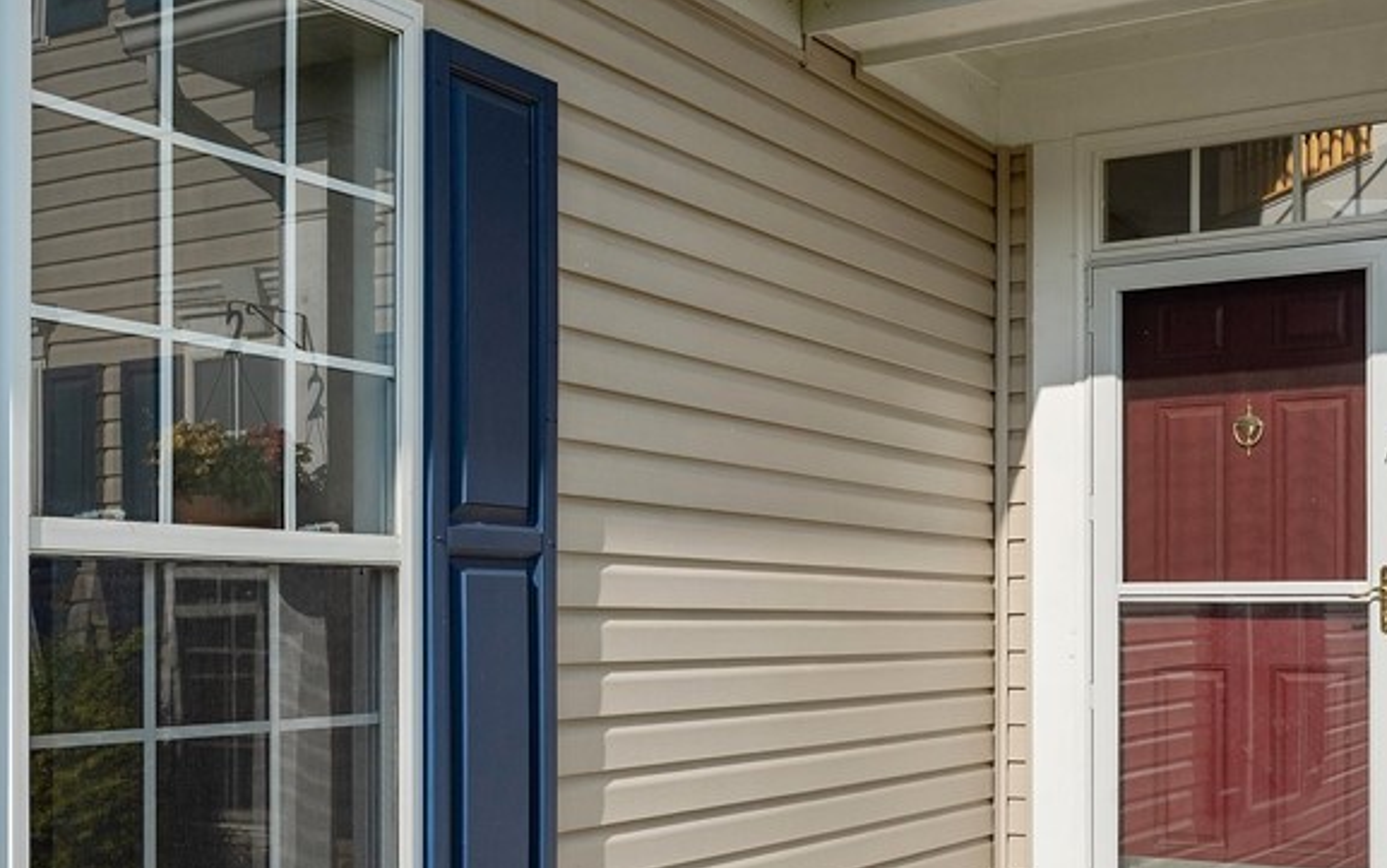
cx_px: 863
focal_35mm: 46
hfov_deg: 43.2
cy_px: 636
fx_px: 1739
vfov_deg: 27.7
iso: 400
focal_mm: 24
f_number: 8
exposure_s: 1/1000
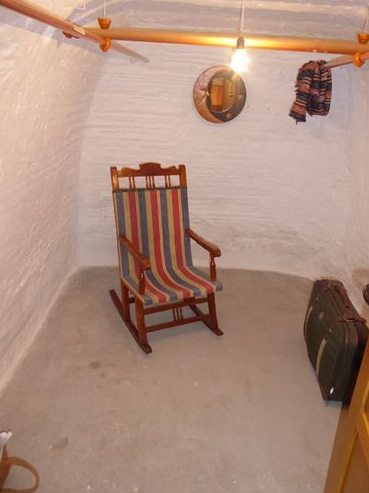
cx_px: 194
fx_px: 384
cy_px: 229
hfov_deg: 51.3
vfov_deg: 65.3
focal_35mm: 27
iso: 800
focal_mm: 4.3
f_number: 3.3
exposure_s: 1/60
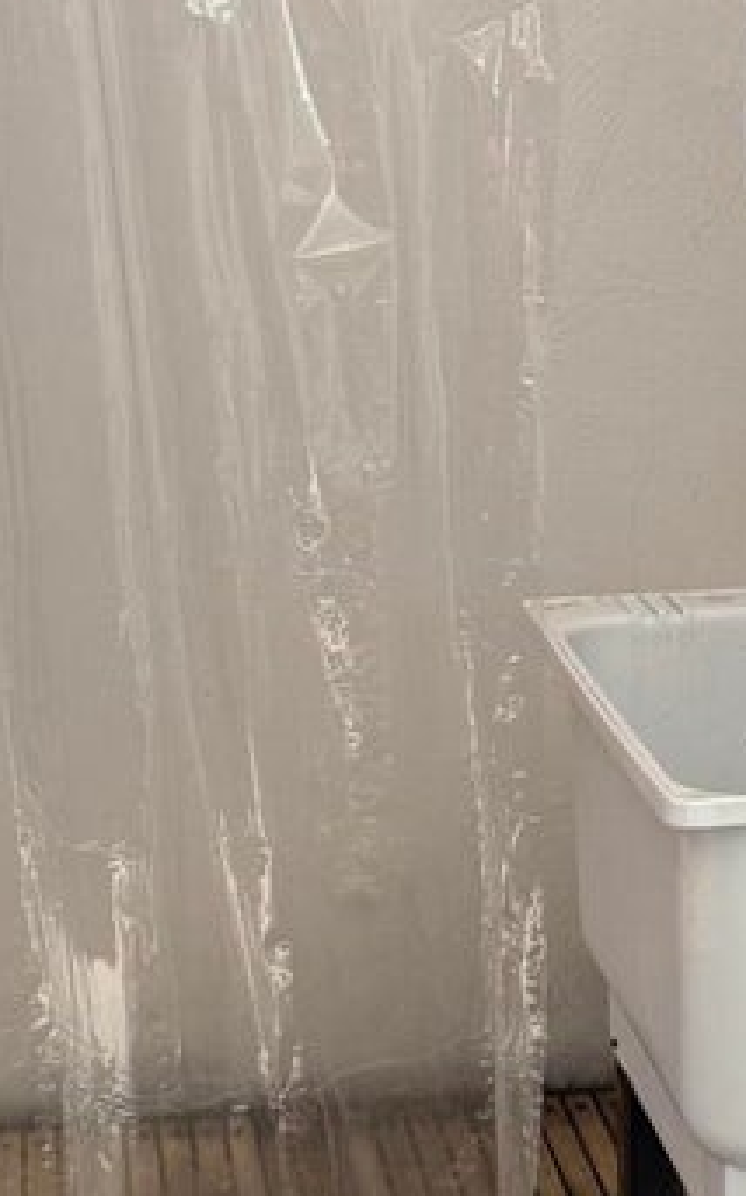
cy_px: 781
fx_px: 2475
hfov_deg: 17.1
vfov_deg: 27.0
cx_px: 544
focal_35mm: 76
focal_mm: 6.76
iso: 320
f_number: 1.78
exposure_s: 1/60
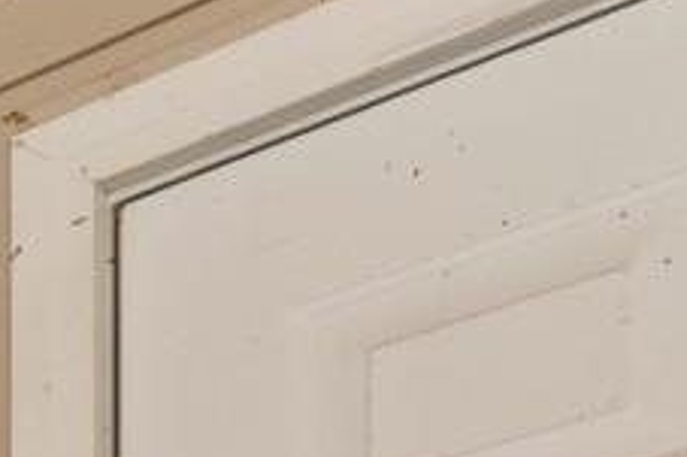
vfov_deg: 9.4
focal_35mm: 107
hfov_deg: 12.8
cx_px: -1114
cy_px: 1456
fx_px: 2040
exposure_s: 1/50
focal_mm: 10
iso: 100
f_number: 4.5
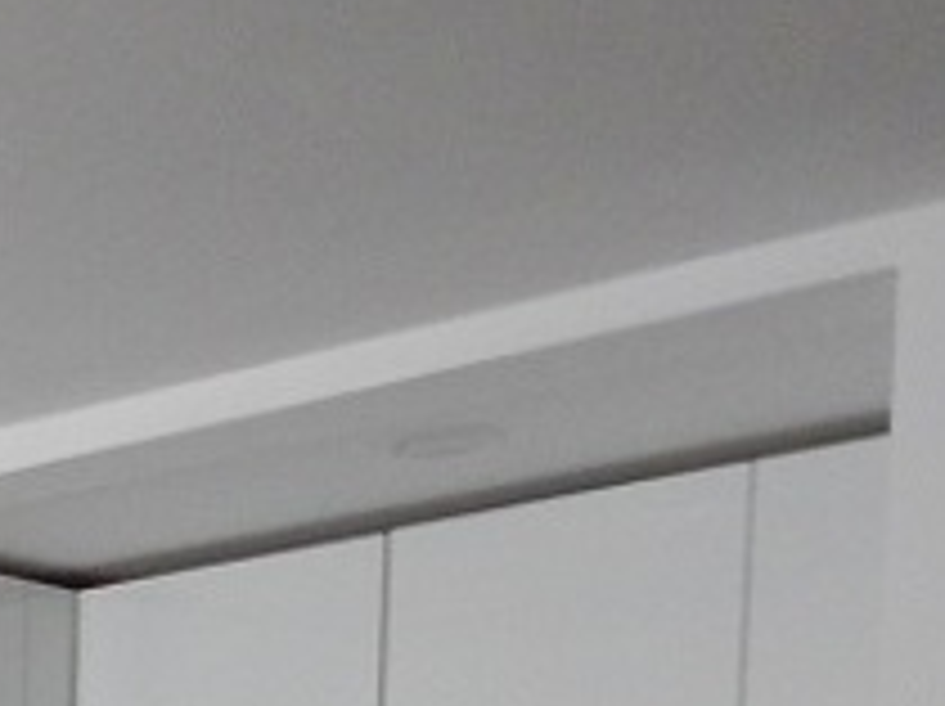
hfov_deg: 14.2
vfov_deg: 11.0
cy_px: 1610
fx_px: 3190
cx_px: -914
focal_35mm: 117
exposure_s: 1/30
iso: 280
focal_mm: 4
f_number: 3
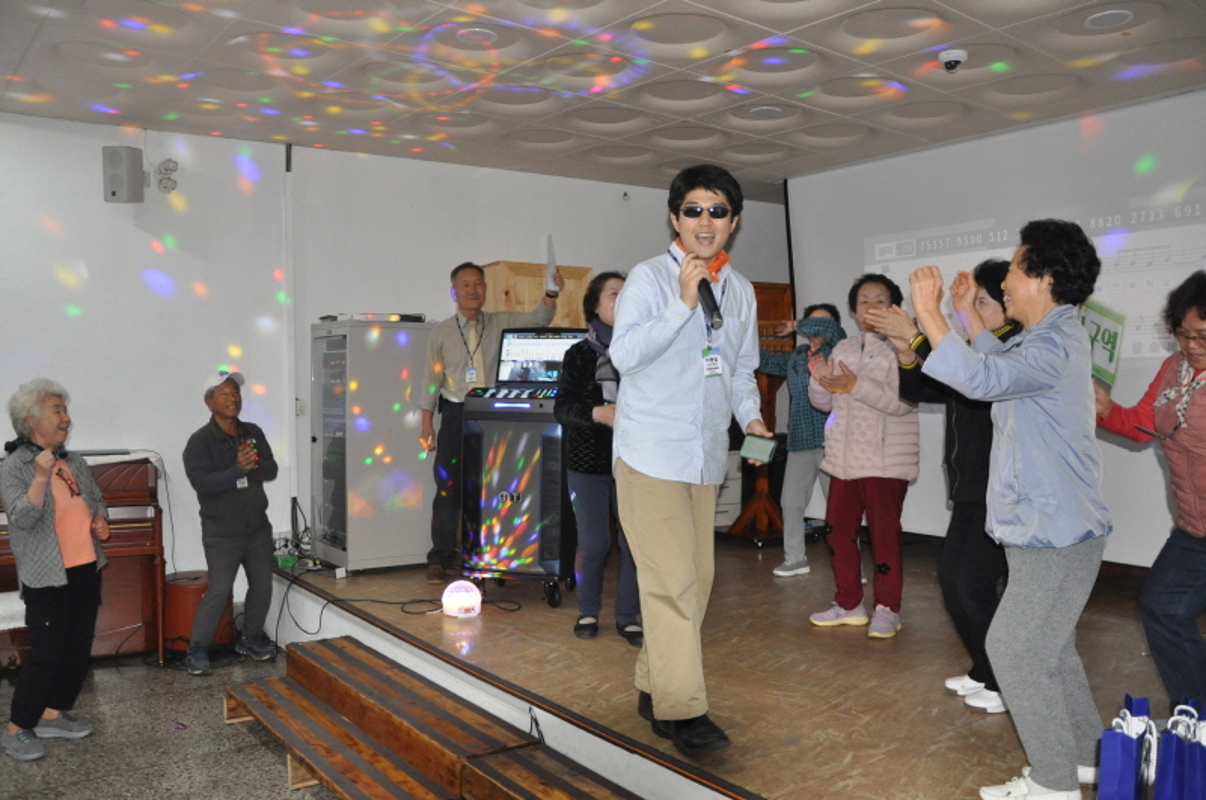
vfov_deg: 47.8
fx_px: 903
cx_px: 603
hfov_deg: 67.5
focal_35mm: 27
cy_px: 400
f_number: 3.5
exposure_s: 1/60
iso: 800
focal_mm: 18
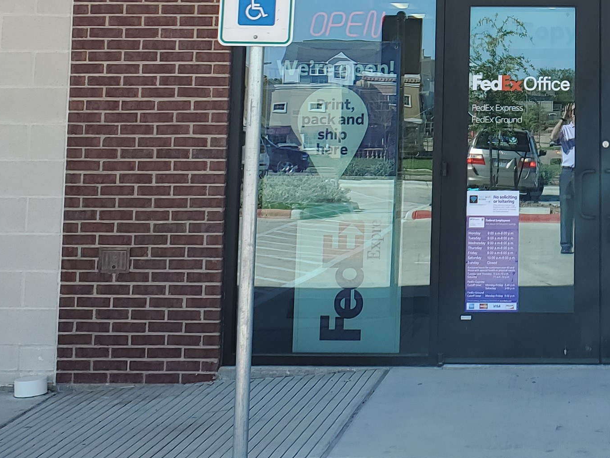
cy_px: -100
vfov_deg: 18.1
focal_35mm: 77
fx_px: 1357
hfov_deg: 24.7
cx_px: 539
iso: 50
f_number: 2.4
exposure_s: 1/477
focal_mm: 4.3
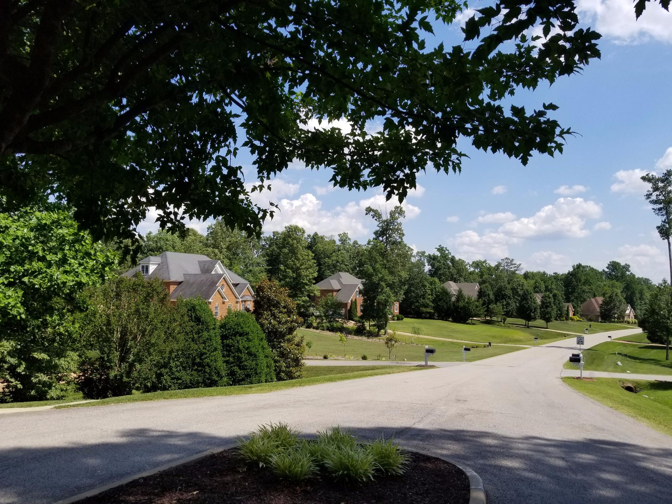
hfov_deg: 67.3
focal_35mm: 26
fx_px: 505
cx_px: 336
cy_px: 252
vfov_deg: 53.1
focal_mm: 4.25
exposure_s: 1/2640
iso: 50
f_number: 1.7
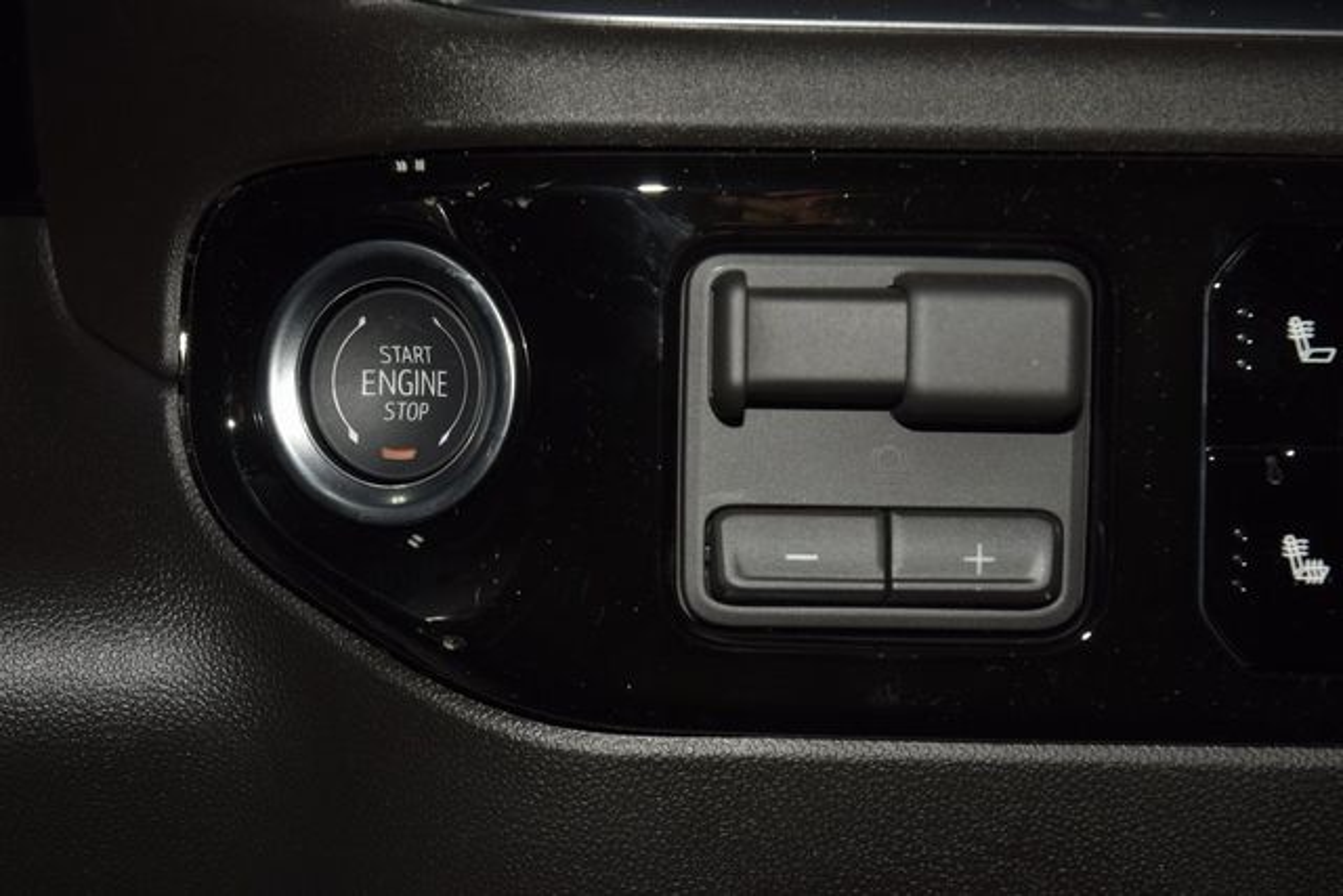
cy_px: 448
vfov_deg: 18.2
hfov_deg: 27.0
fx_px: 2798
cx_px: 672
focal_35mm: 75
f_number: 8
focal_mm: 50
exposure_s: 1/60
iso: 100
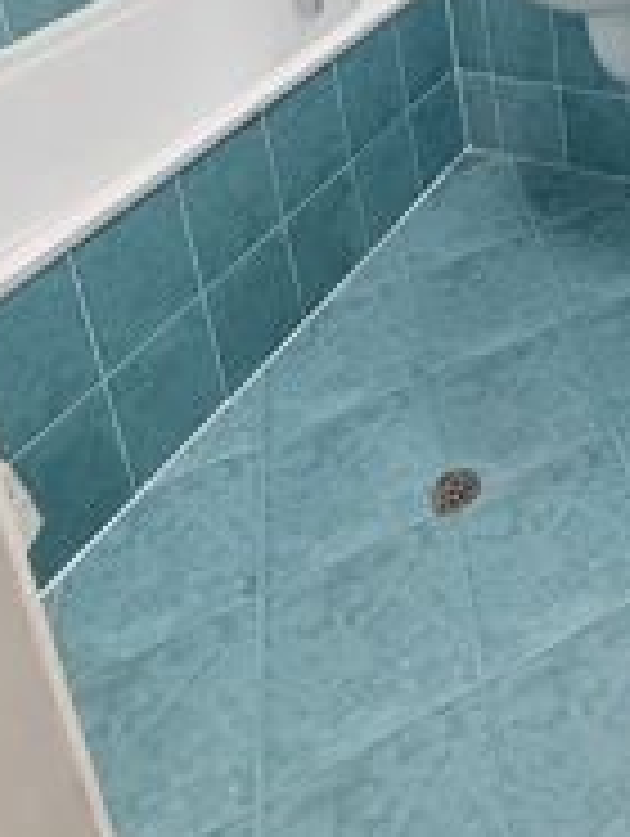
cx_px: 767
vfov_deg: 35.0
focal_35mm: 40
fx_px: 968
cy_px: -212
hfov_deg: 30.3
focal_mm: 2.22
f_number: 2.2
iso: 100
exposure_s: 1/99
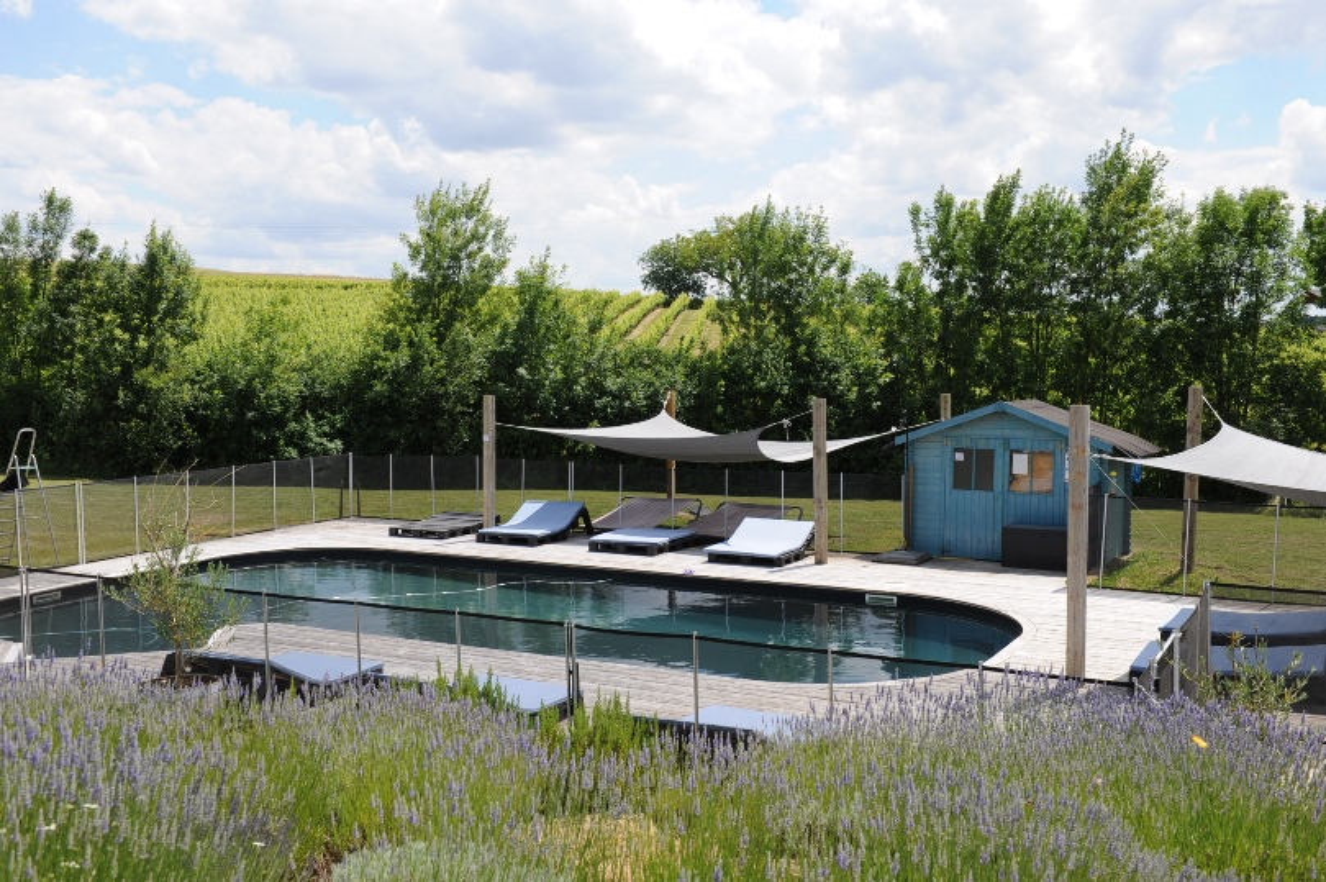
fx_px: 1325
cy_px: 441
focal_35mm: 36
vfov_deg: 36.8
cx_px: 663
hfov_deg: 53.2
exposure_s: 1/250
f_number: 10
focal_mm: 36
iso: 200
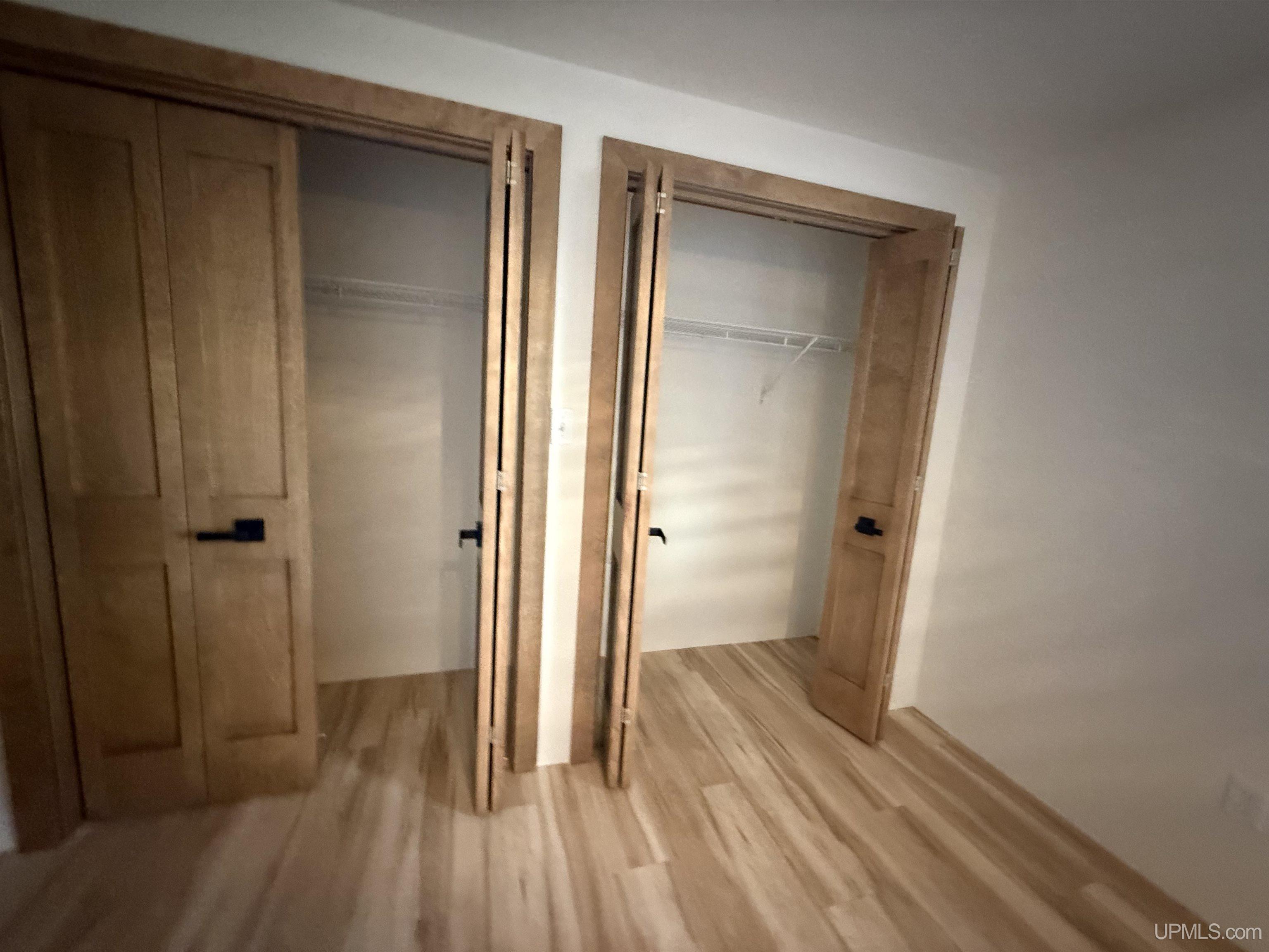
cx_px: 634
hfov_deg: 102.1
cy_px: 476
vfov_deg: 85.7
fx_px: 513
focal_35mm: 14
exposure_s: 1/40
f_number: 2.2
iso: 1000
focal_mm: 2.22
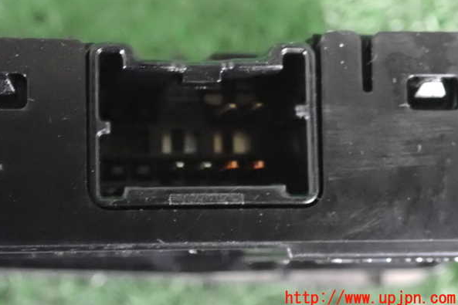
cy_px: 134
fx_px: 1259
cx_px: 228
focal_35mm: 99
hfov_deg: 20.6
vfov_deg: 13.8
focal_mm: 16.79
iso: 5000
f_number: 4.7
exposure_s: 1/25
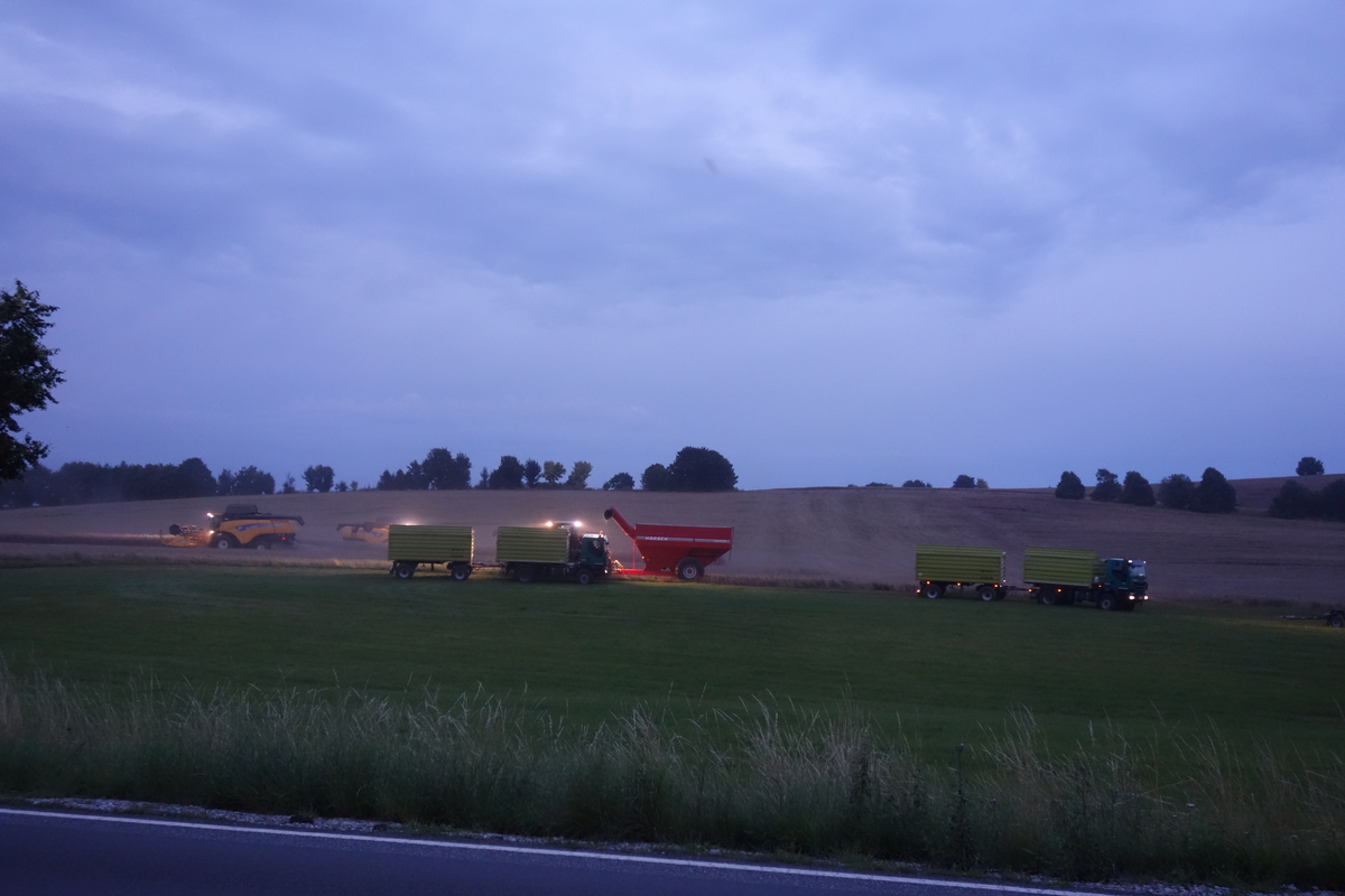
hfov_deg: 47.4
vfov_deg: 32.6
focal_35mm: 41
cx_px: 672
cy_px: 448
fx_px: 1532
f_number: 2.8
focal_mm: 15.1
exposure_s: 1/30
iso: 800
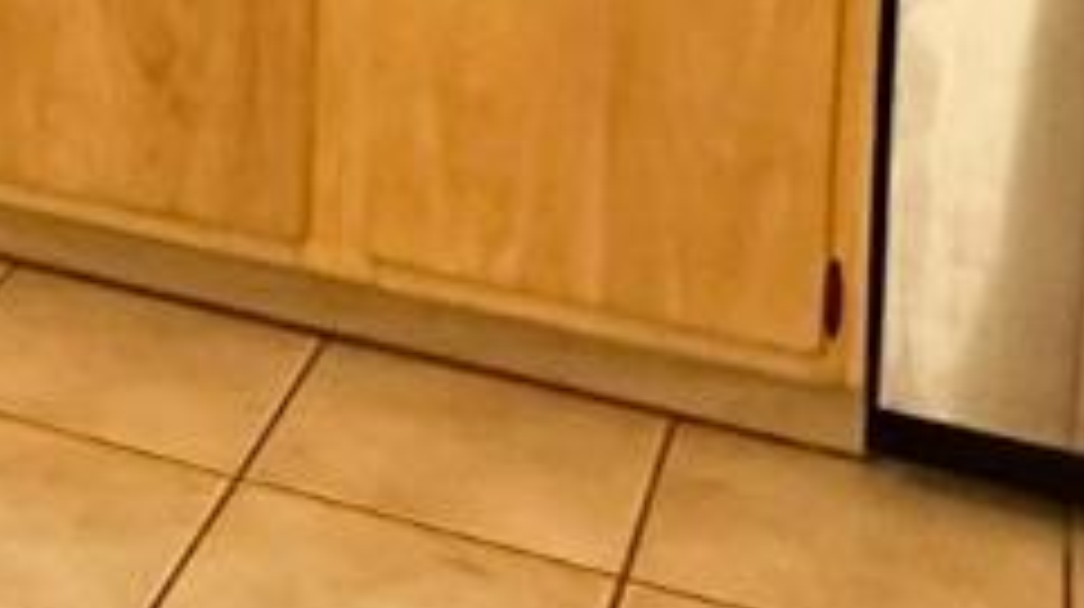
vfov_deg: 11.2
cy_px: -714
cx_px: -387
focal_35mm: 95
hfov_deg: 20.3
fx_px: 2728
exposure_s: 1/60
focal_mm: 2.22
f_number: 2.2
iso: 320
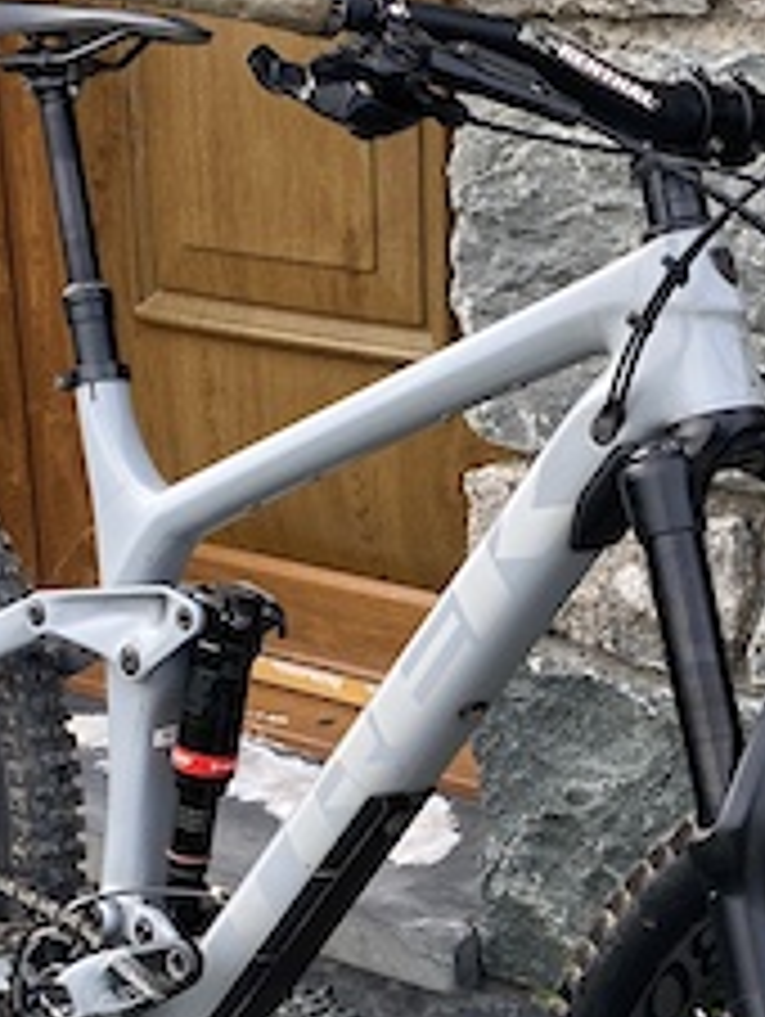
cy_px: 711
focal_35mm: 92
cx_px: 662
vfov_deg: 21.2
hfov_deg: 15.9
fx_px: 2706
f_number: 1.8
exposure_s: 1/184
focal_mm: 4.25
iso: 32
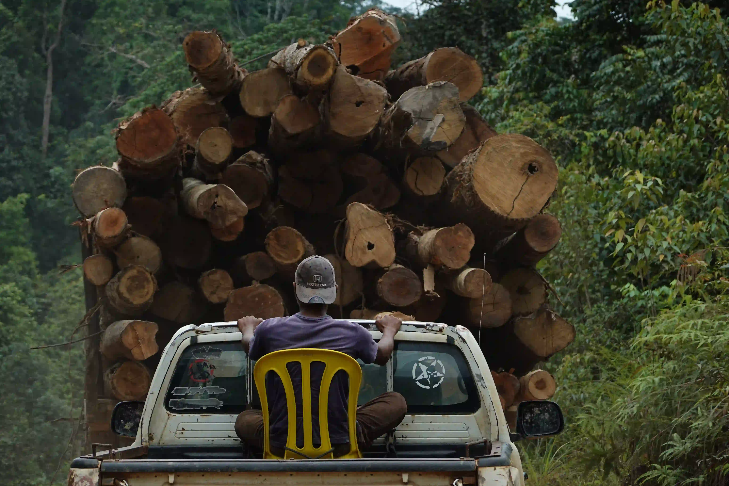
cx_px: 364
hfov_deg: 10.3
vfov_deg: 6.9
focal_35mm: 200
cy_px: 243
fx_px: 4050
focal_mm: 72
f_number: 4.5
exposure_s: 1/800
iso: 250
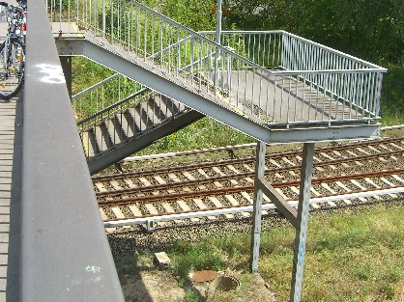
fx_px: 618
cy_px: 100
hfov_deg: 36.2
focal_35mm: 53
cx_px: 186
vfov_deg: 27.3
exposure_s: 1/320
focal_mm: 7.9
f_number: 4
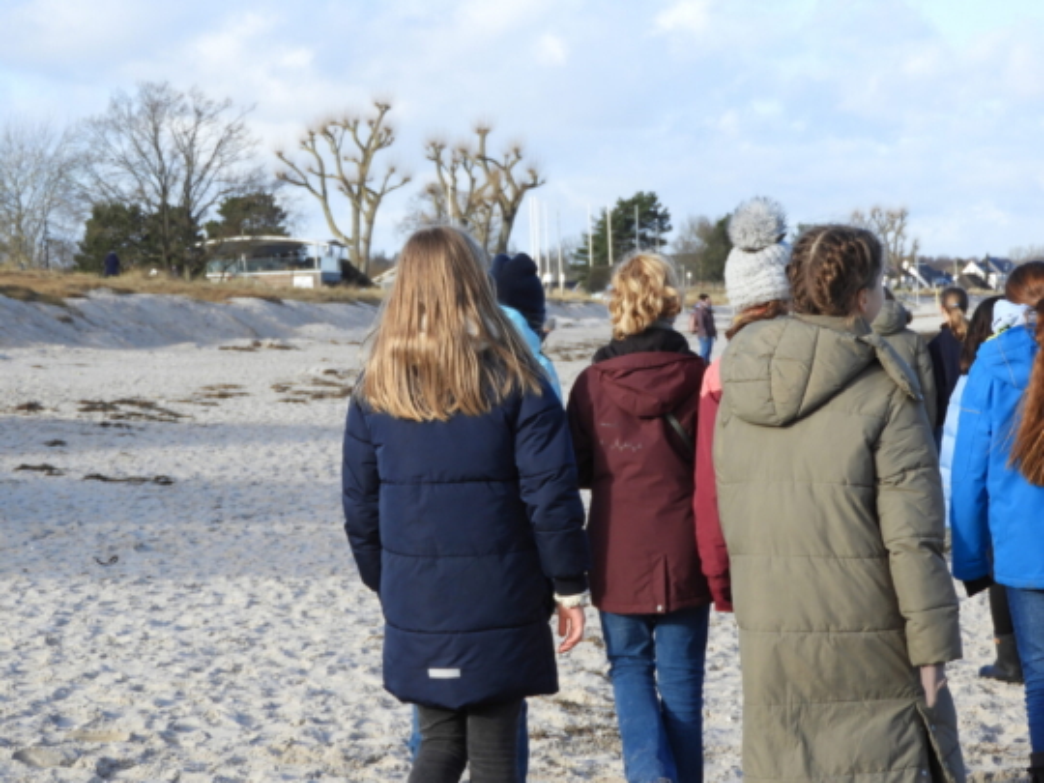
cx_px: 522
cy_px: 392
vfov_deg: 12.9
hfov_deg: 17.1
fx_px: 3468
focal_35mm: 115
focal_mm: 20.6
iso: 100
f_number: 5
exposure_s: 1/250
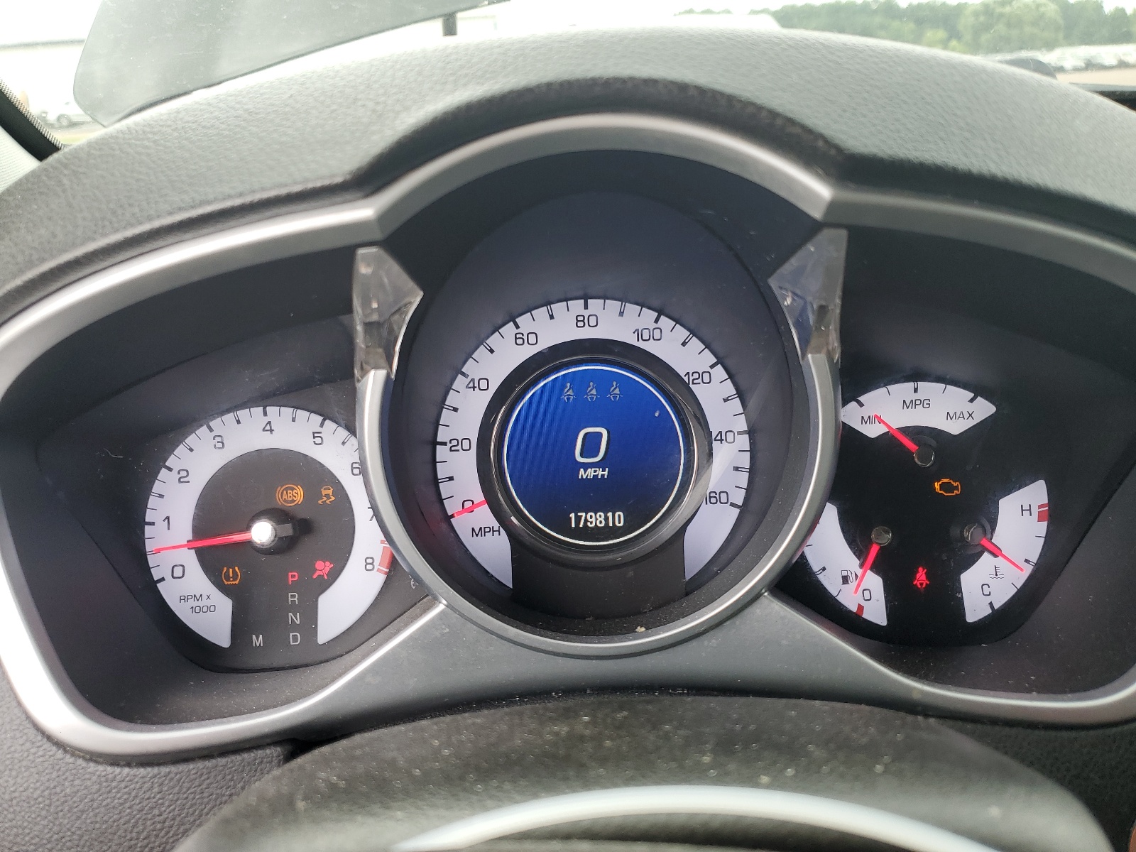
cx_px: 568
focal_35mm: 26
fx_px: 853
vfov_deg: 53.1
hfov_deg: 67.3
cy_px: 426
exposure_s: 1/125
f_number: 1.5
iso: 50
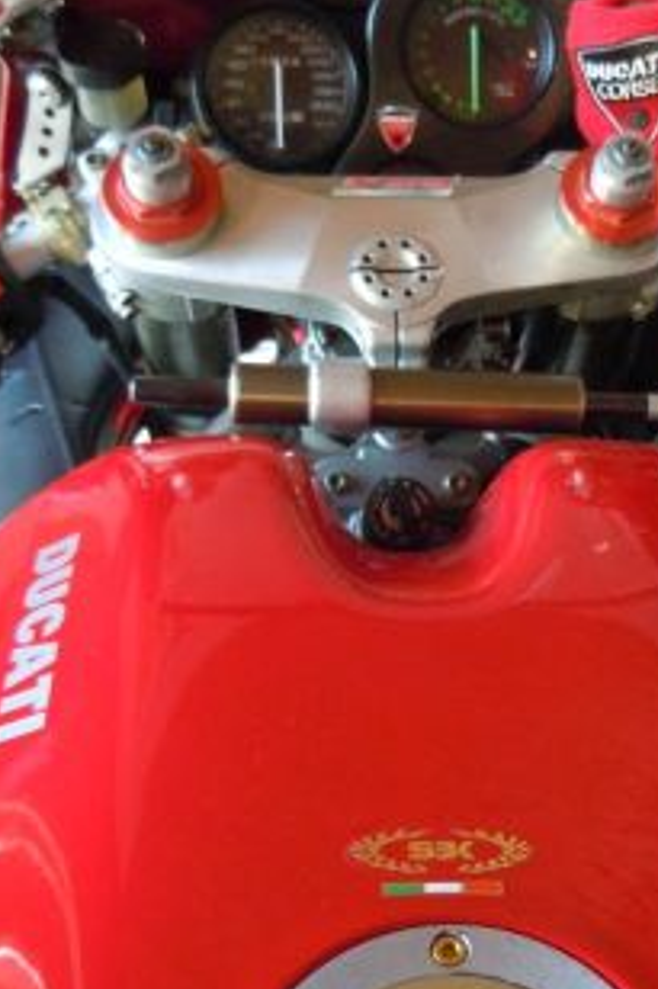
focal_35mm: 54
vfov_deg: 36.9
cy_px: 490
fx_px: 1482
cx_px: 475
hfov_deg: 24.8
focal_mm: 5.4
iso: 250
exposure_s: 1/60
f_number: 3.5
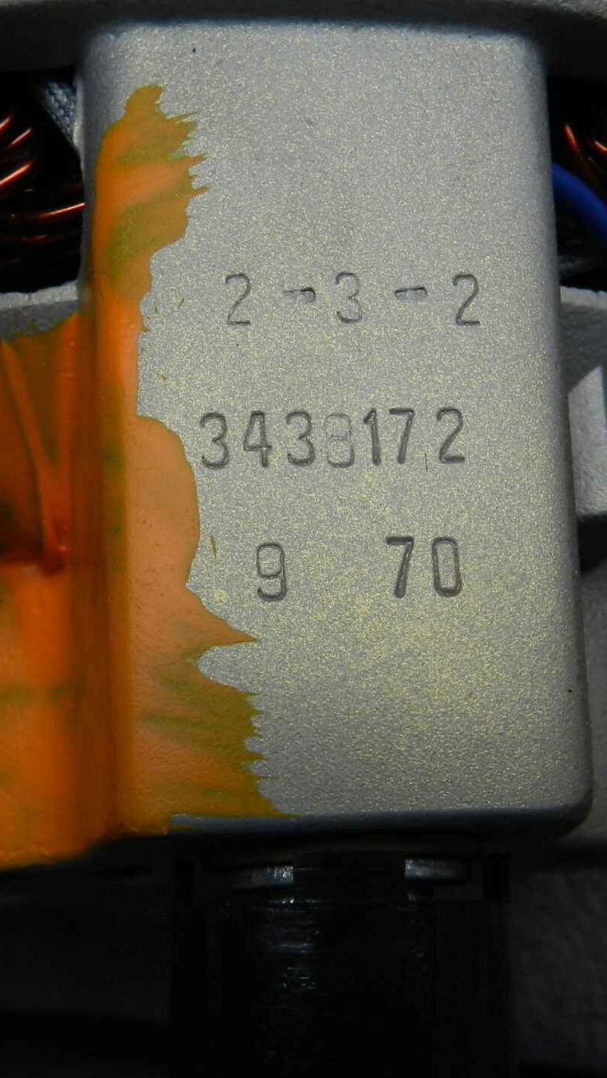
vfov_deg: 45.4
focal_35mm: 45
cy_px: 581
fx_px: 1288
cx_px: 324
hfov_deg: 26.5
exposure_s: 1/125
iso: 160
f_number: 3.4
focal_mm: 4
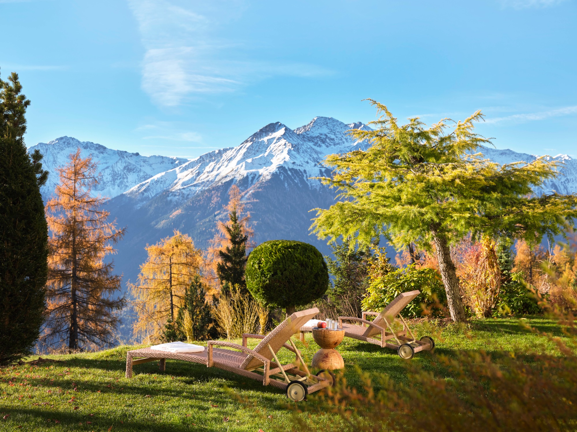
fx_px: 817
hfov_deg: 38.9
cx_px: 288
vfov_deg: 29.7
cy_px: 216
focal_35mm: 49
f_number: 8
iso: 400
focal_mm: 61.8
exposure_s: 1/320
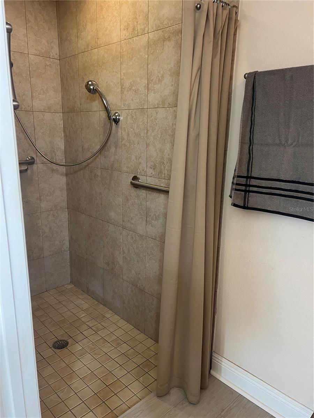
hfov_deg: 53.1
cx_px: 157
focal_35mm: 26
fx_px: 314
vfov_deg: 67.3
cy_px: 209
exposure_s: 1/60
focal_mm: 5.7
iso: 250
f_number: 1.5
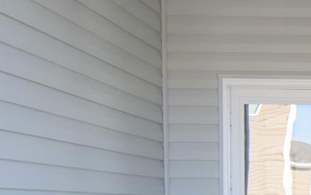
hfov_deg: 13.7
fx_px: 1212
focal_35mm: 143
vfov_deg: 8.9
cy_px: 327
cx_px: 465
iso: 560
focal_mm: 20
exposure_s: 1/250
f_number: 5.6
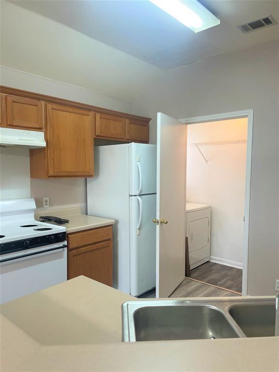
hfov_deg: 53.1
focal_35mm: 26
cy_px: 186
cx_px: 140
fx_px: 279
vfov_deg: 67.3
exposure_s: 1/60
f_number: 1.6
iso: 64
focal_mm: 4.2
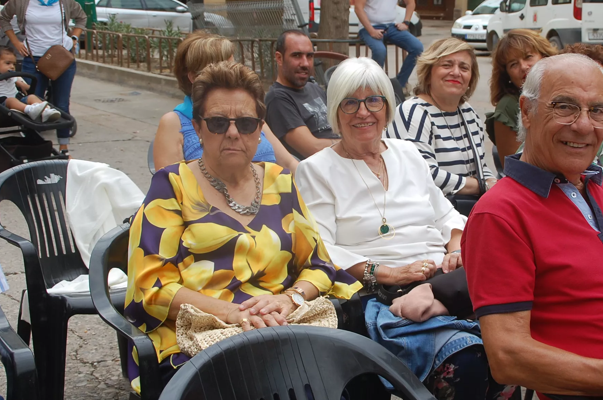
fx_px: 1020
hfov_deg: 32.8
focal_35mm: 61
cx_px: 379
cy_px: 169
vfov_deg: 22.2
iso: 200
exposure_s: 1/200
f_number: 7.1
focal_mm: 32
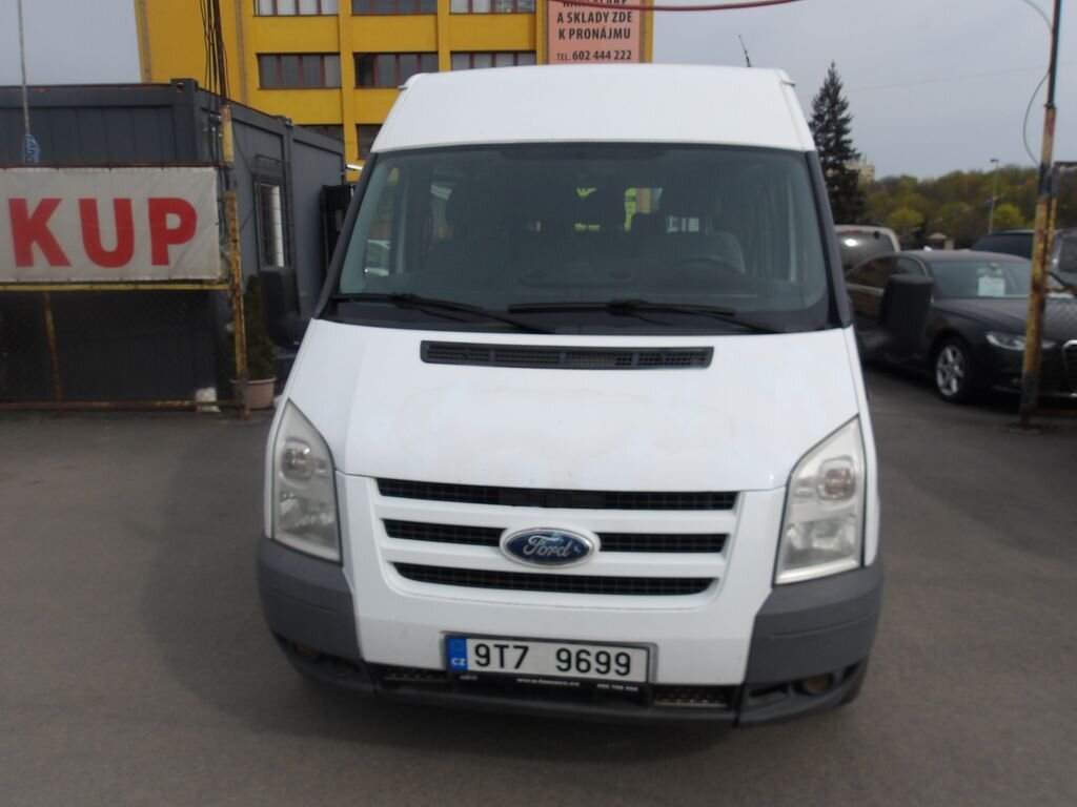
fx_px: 840
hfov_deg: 65.3
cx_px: 538
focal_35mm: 27
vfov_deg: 51.4
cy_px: 404
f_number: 10.4
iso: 100
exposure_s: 1/179
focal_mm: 4.9
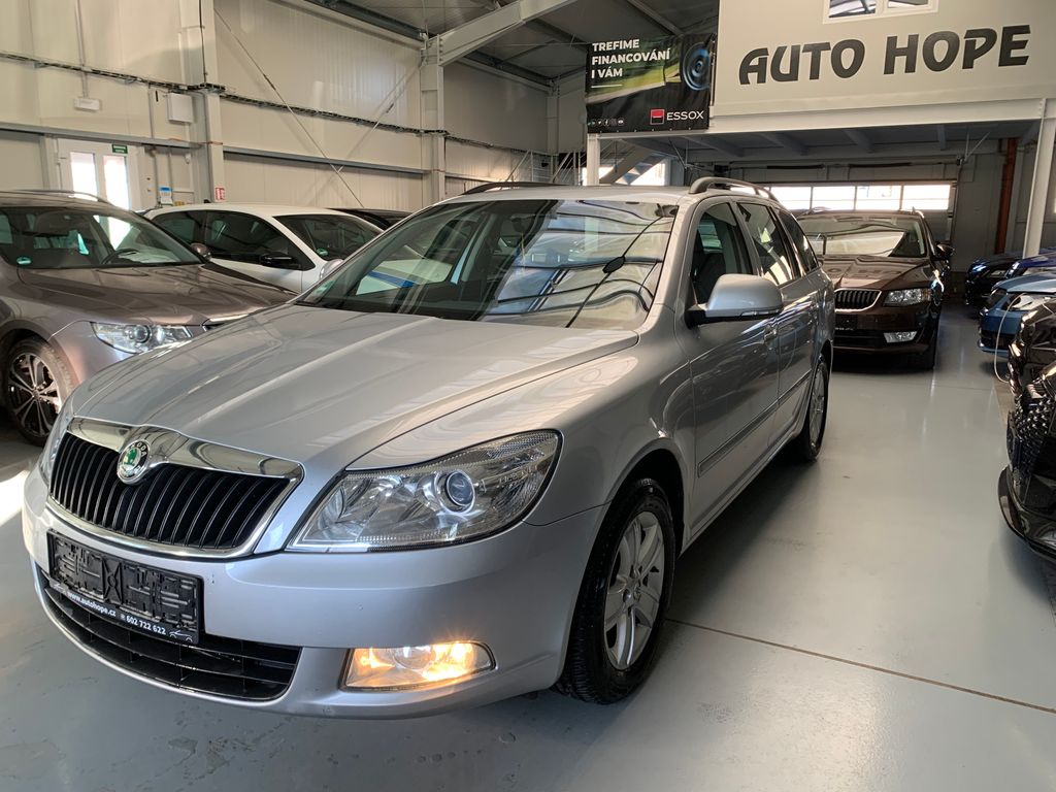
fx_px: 793
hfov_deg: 67.3
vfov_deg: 53.1
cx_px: 528
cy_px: 396
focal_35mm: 26
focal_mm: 4.25
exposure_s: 1/107
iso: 100
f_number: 1.8
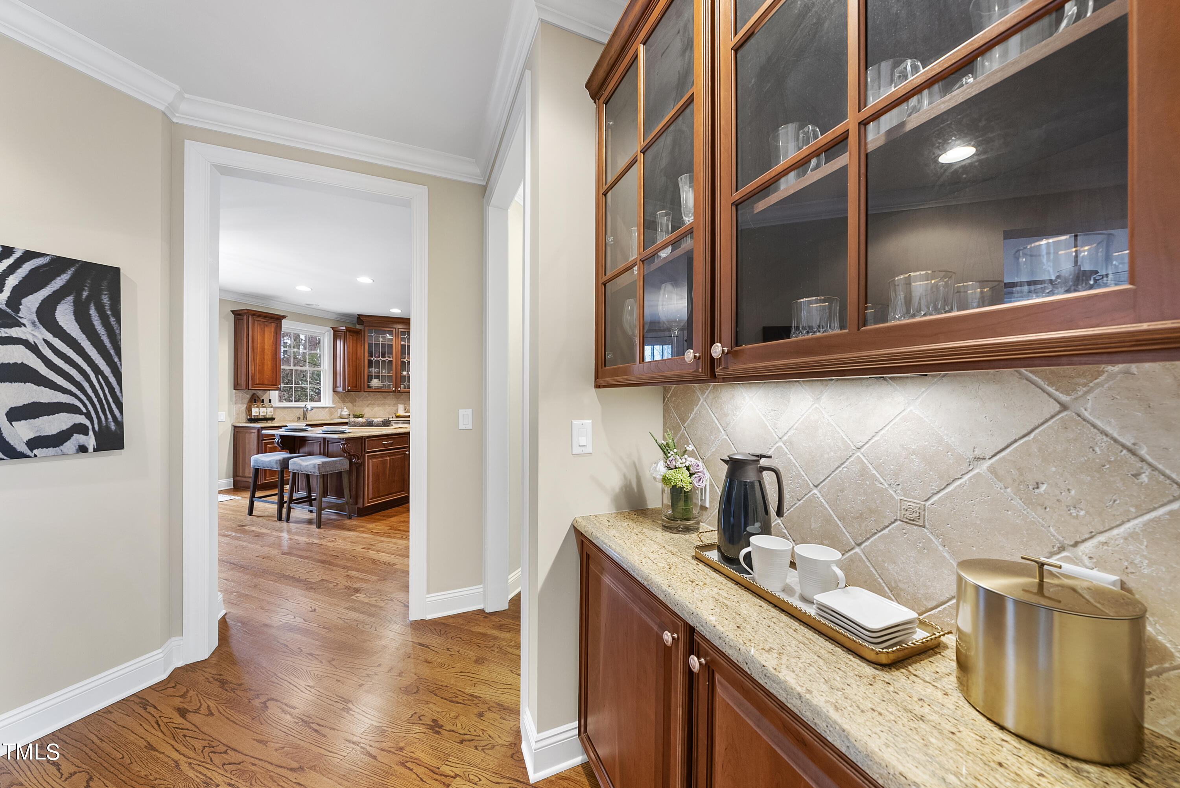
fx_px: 393
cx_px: 590
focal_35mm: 12
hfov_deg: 112.6
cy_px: 394
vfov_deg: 90.1
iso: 400
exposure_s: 1/1.25
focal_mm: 12
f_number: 7.1
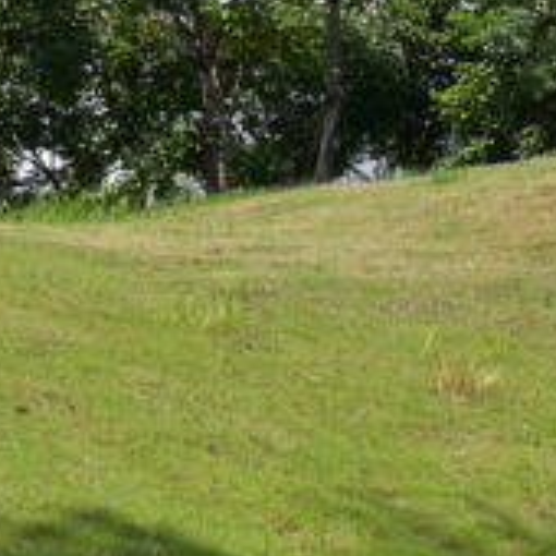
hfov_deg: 9.6
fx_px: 3307
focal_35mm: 182
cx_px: 366
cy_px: -458
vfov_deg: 9.2
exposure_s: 1/250
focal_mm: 38
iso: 64
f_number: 8
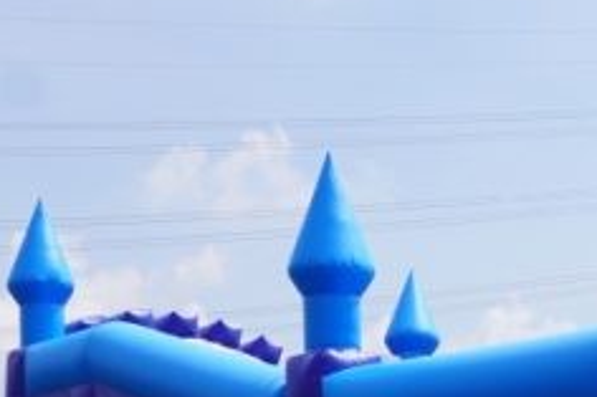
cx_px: 718
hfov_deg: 18.6
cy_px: 539
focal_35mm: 104
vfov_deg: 12.7
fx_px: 1723
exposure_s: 1/200
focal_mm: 16
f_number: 10
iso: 100
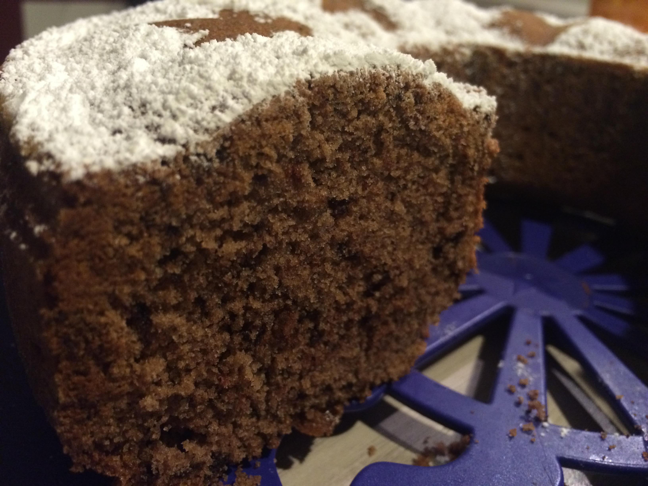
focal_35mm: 29
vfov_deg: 48.2
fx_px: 543
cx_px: 324
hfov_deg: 61.7
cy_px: 243
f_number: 2.2
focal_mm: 4.15
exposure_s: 1/17
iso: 320
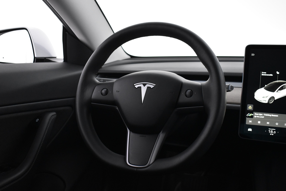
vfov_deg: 30.8
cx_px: 143
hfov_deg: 45.0
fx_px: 346
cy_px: 96
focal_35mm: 44
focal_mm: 29
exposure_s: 1/50
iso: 3200
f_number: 4.2
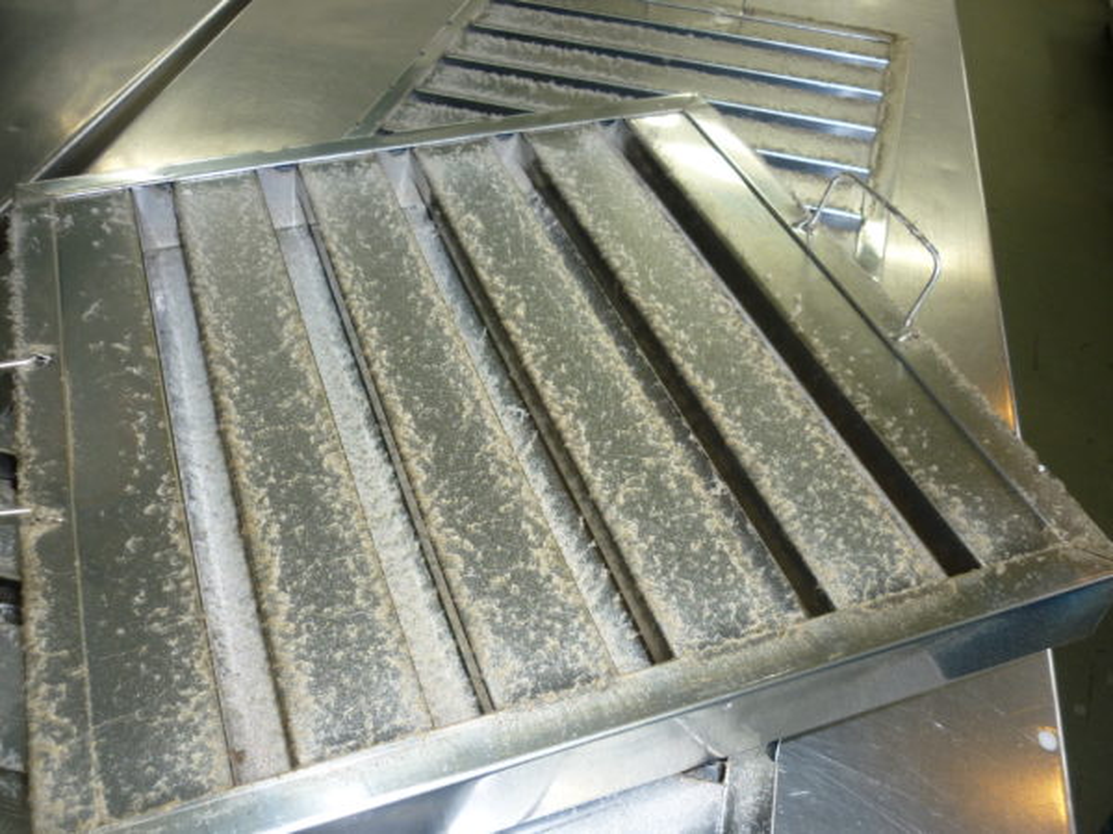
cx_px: 556
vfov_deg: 42.9
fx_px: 1061
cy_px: 417
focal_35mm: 33
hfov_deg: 55.4
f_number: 2.8
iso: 100
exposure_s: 1/30
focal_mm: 5.5
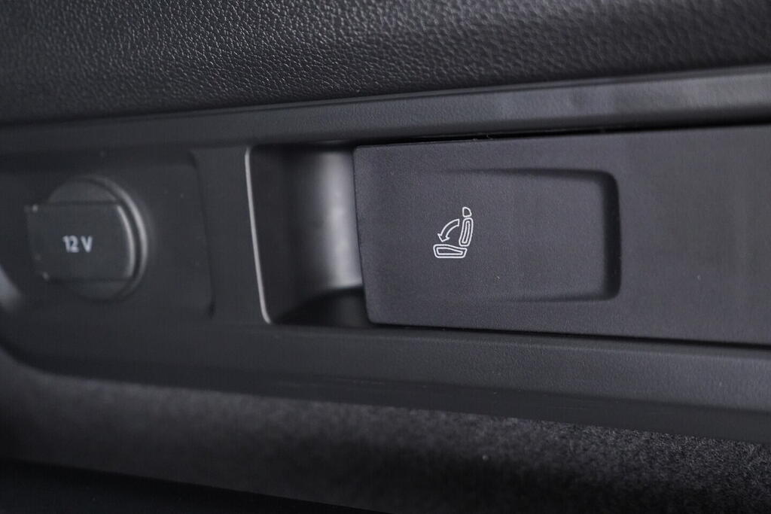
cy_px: 257
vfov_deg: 36.9
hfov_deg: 53.1
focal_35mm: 36
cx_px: 386
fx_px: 771
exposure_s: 1/40
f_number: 2.8
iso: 3200
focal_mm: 24
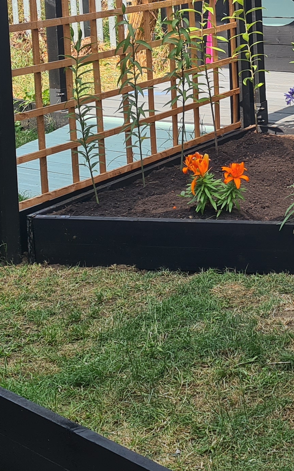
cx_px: 342
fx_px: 1026
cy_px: 37
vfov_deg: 25.0
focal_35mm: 80
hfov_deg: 15.8
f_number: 1.8
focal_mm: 5.4
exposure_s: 1/980
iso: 50
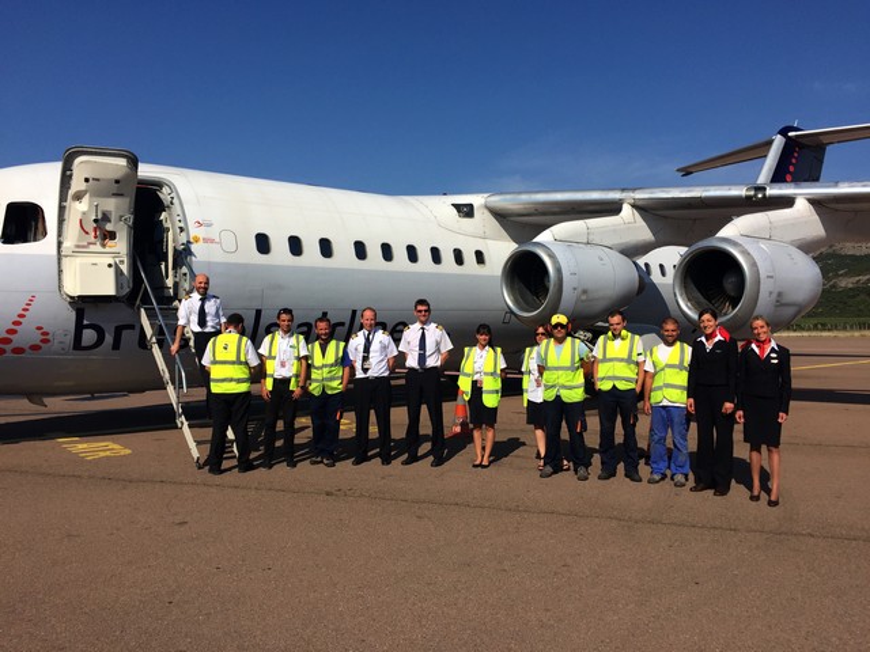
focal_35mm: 29
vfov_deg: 48.2
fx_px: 729
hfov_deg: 61.7
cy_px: 326
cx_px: 435
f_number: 2.2
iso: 32
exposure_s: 1/4405
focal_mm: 4.15
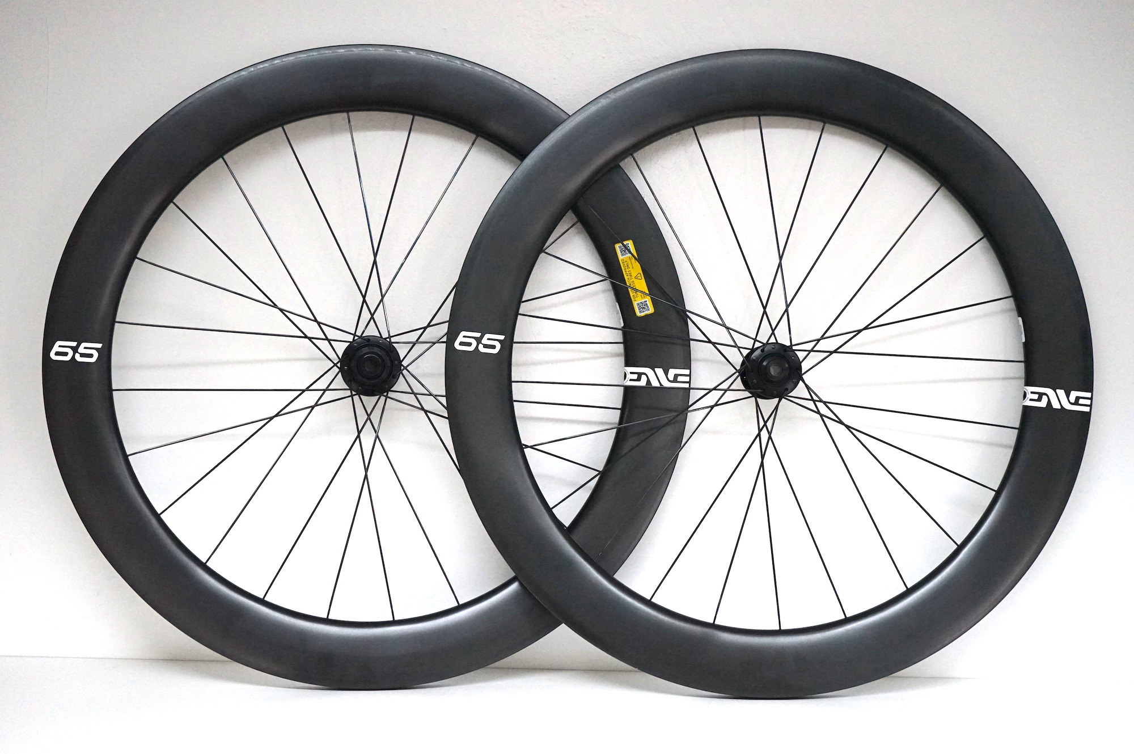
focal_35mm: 62
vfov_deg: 21.9
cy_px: 377
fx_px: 1951
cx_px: 567
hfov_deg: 32.4
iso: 4000
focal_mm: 62
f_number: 5.6
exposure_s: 1/160
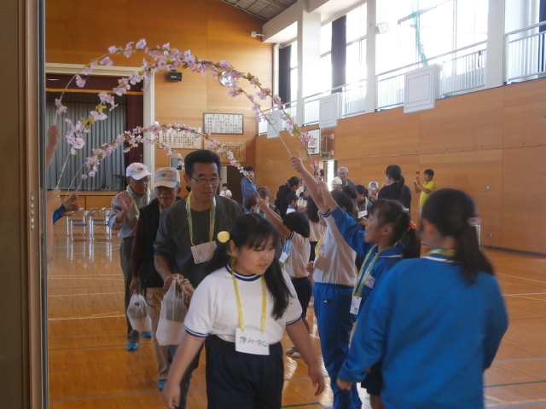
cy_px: 204
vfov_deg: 30.9
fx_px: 741
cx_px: 273
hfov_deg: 40.4
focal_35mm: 47
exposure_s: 1/40
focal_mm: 8.3
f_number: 3.4
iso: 125
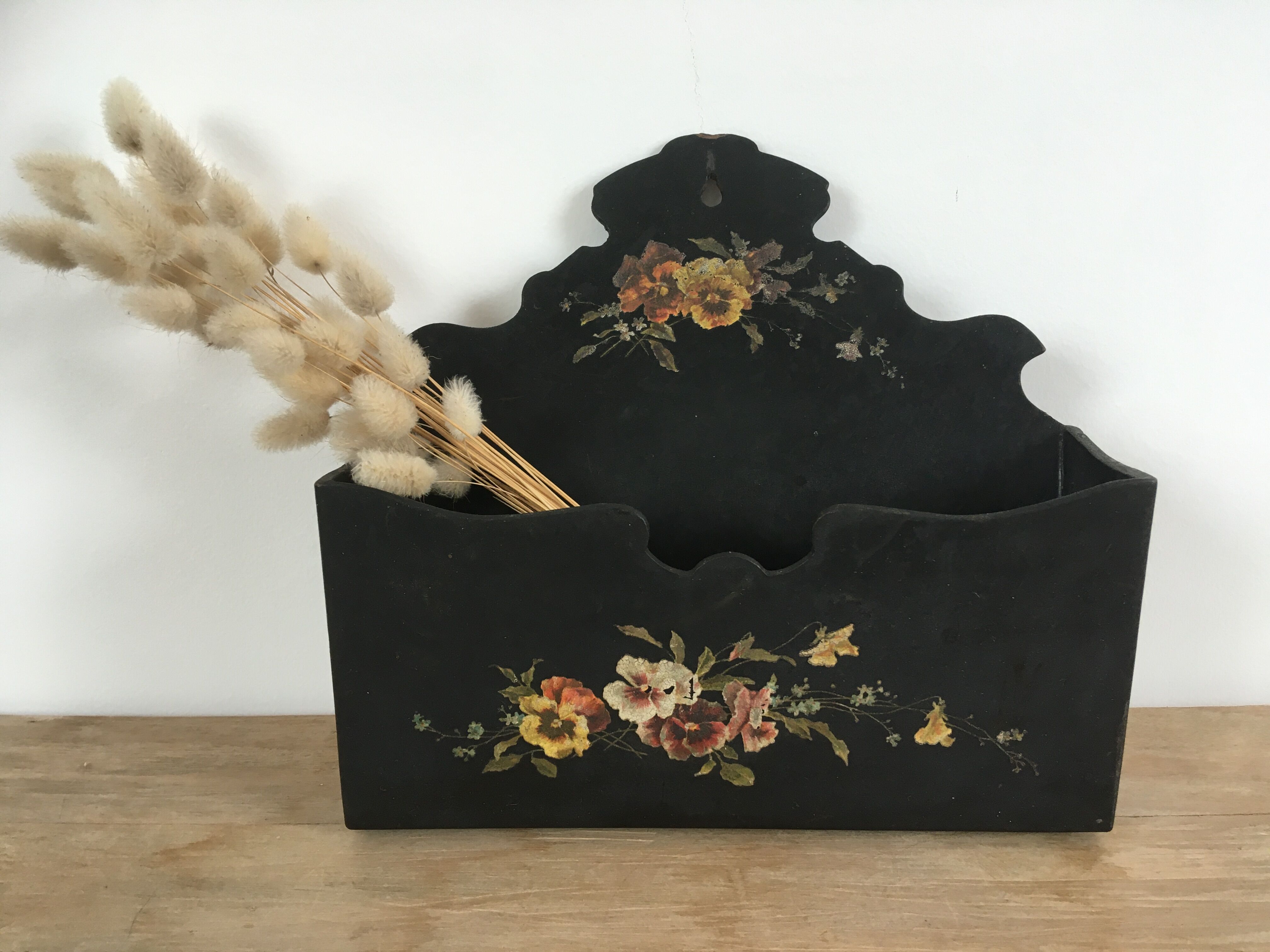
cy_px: 476
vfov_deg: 48.2
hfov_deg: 61.7
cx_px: 635
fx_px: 1064
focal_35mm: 29
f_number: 2.2
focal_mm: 4.15
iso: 40
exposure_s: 1/33
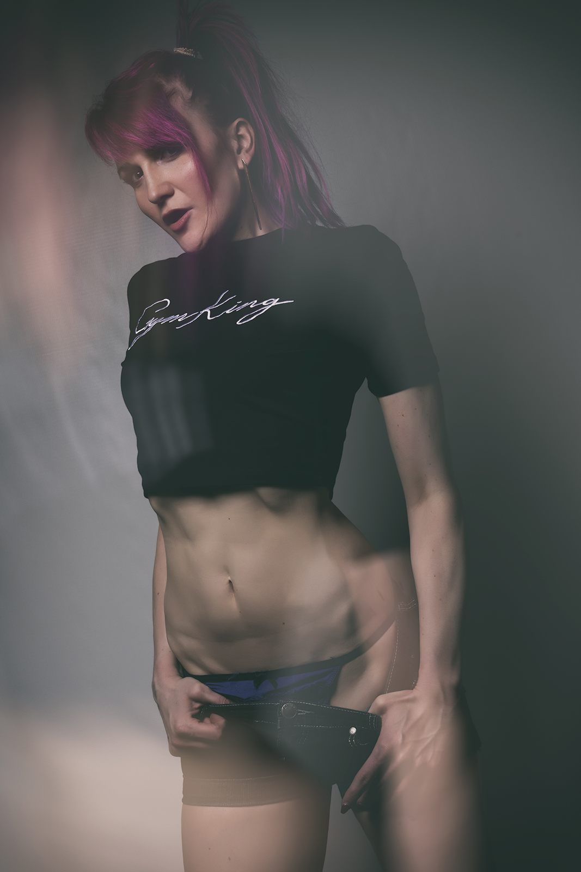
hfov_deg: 19.2
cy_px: 436
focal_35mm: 71
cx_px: 290
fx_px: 1718
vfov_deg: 28.5
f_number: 14
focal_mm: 71
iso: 200
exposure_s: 1/200
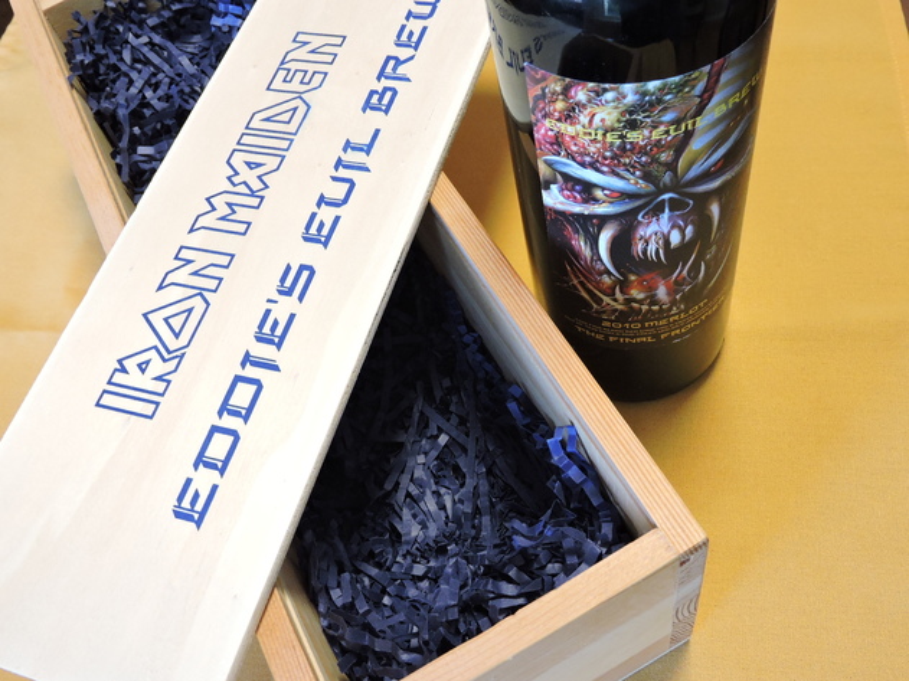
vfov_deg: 40.7
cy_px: 340
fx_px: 919
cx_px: 454
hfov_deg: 52.6
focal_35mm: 35
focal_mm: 6.3
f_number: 3.8
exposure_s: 1/25
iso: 400
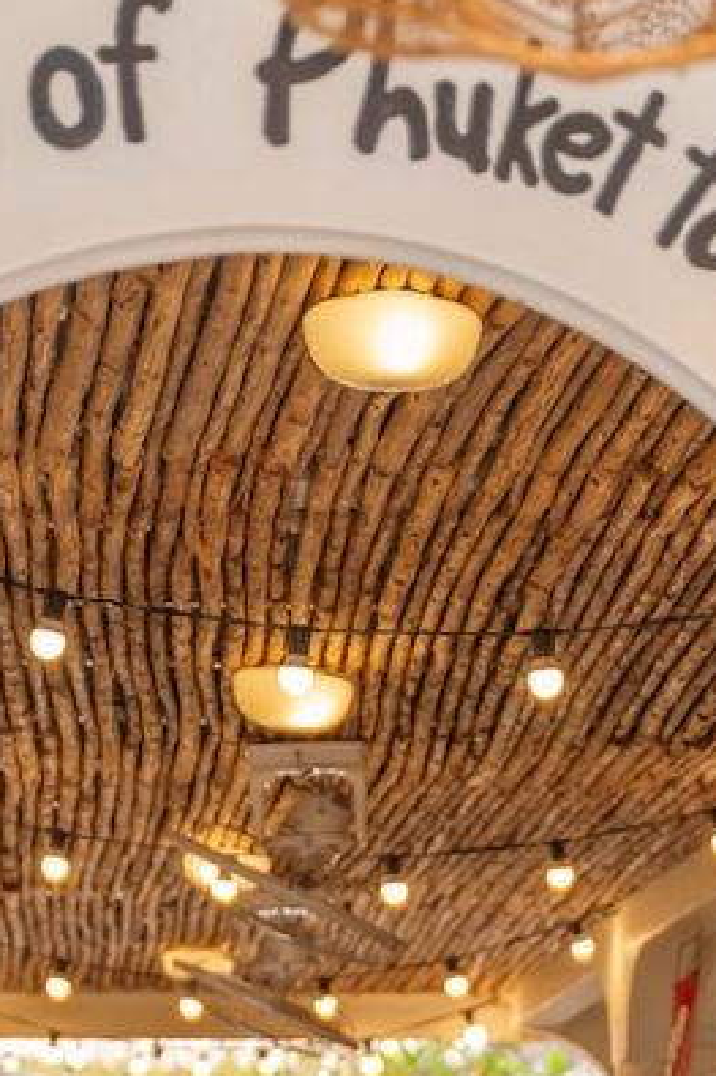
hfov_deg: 10.1
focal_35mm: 135
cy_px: 1376
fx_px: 4031
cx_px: 414
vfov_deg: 14.6
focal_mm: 48
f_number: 2.8
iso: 100
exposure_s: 1/80
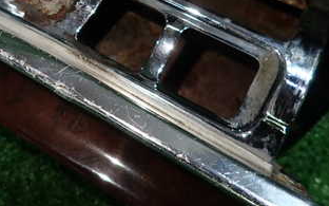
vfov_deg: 24.5
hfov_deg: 38.4
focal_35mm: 51
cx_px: 78
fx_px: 457
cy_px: 14
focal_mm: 4.5
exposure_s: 1/60
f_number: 2
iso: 100
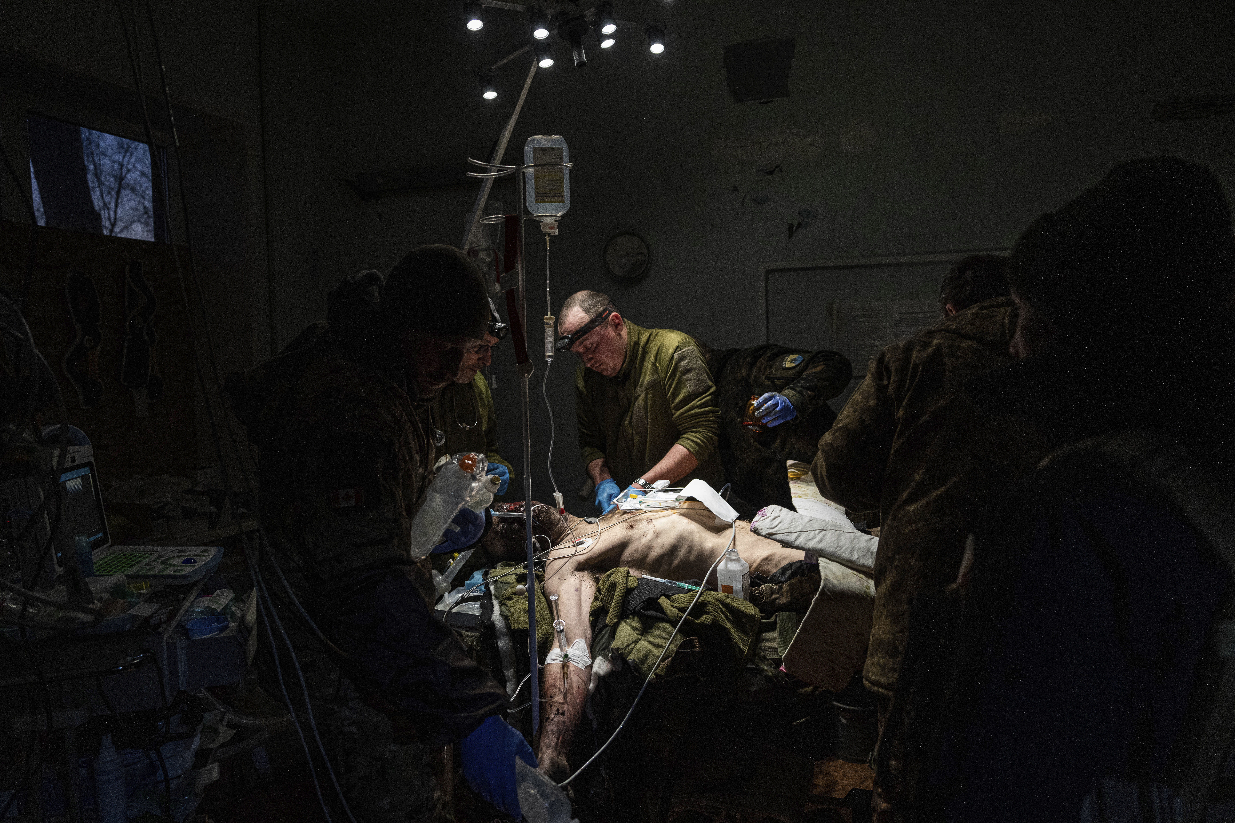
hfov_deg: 73.7
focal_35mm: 24
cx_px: 618
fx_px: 823
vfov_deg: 53.1
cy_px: 412
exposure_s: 1/1250
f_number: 2.8
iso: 2500
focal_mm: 24
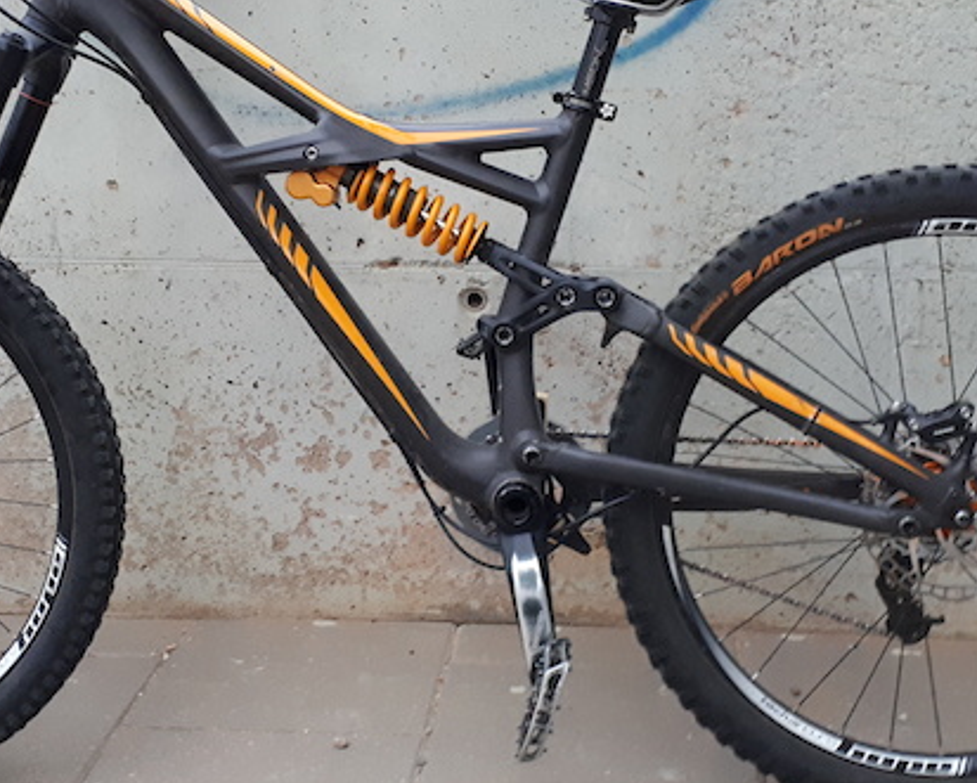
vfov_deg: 29.6
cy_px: 289
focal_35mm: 51
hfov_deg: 36.6
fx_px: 1476
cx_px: 421
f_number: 1.9
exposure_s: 1/17
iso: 320
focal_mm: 3.6
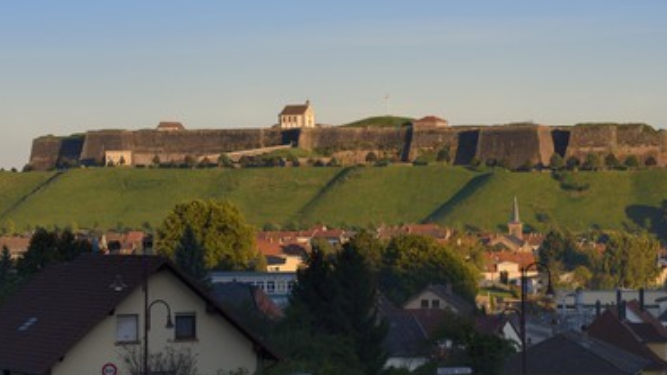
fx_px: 2299
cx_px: 364
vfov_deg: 9.3
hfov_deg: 16.5
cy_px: 174
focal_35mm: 130
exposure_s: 1/160
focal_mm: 110
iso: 200
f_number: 10
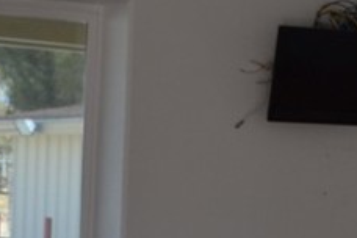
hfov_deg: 11.6
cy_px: 281
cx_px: 406
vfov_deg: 7.8
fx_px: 1735
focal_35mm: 175
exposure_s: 1/125
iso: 320
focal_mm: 26
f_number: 5.6
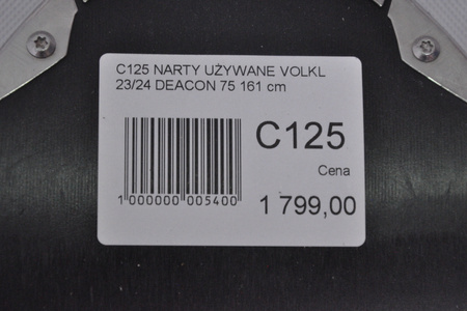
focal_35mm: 158
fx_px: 2043
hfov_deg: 13.0
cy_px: 156
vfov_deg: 8.7
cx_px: 234
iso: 3200
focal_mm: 105
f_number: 8
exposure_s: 1/125
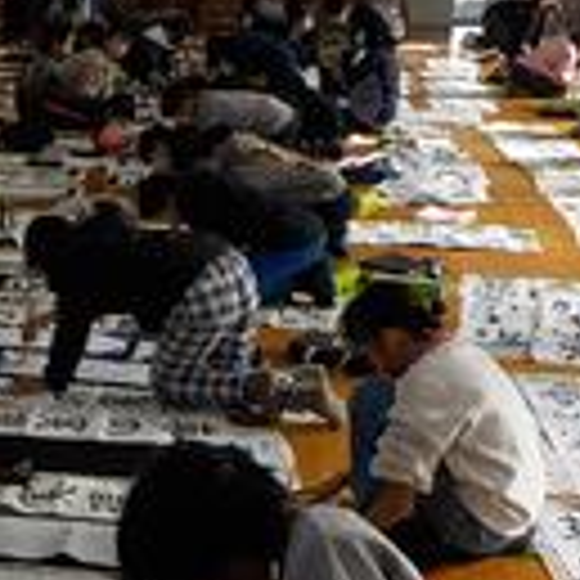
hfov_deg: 22.8
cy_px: 344
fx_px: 1365
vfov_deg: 24.0
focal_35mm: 72
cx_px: -27
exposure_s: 1/160
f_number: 3.3
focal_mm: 4.1
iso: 125
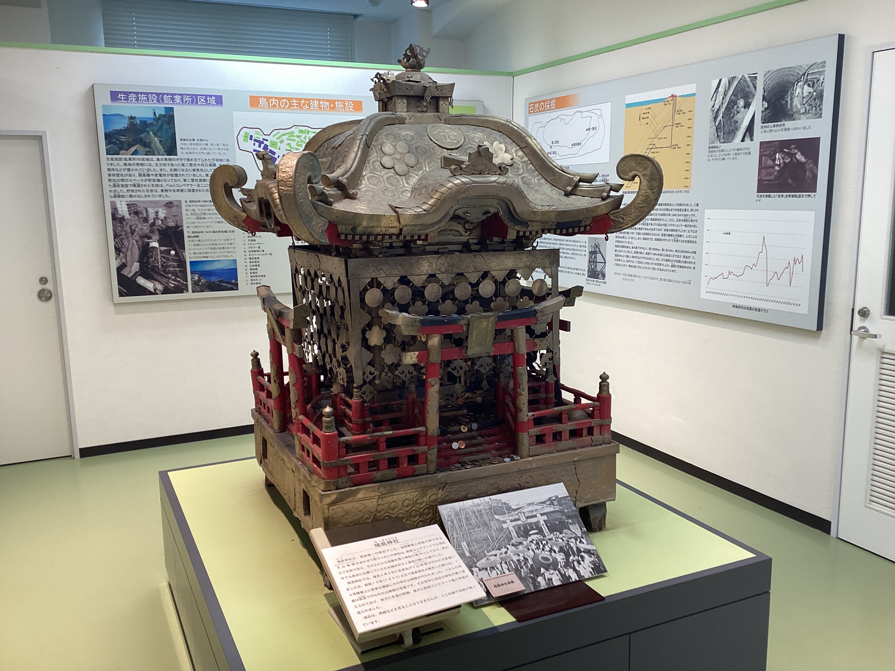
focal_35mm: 31
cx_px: 448
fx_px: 802
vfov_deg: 45.4
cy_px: 336
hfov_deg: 58.4
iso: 50
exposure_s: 1/50
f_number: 2.4
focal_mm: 3.3
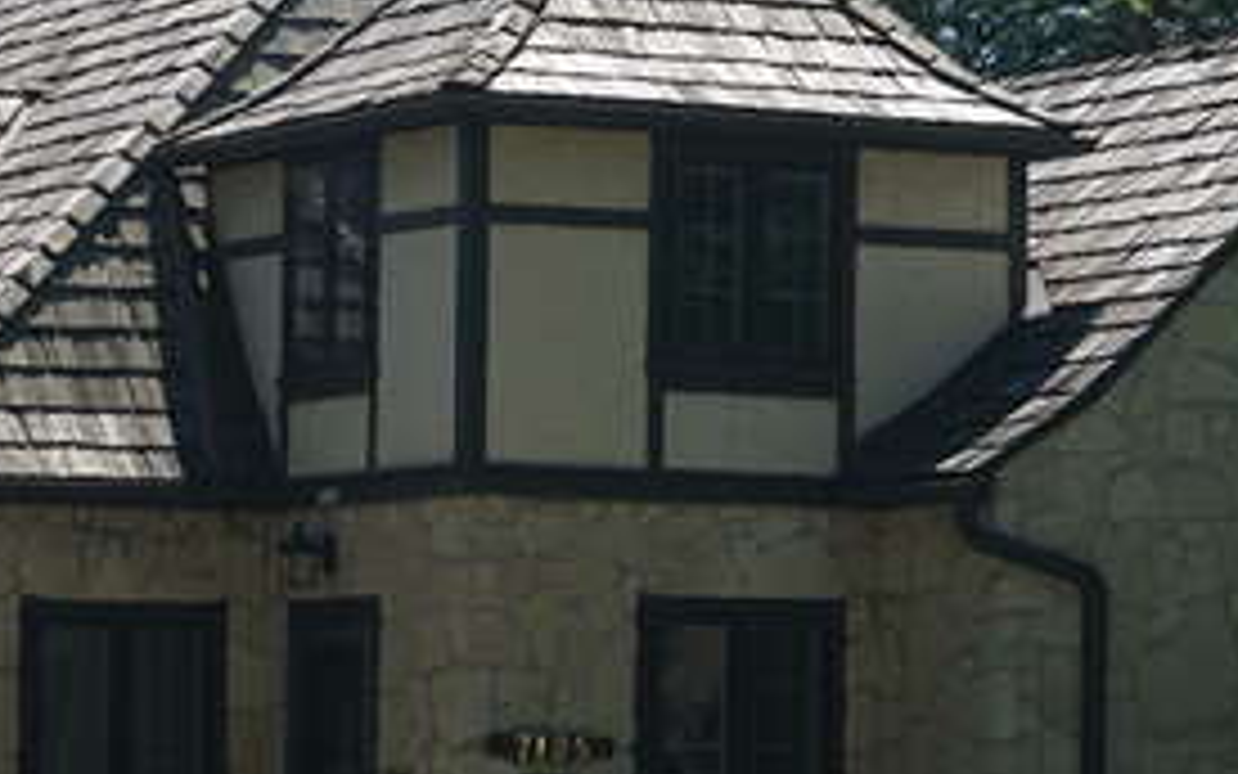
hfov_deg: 9.4
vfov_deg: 5.9
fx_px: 7492
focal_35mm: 222
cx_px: 576
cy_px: 353
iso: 100
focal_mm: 50
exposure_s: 1/250
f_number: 7.1
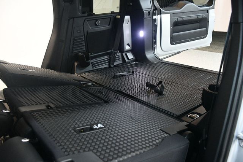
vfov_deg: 43.6
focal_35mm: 30
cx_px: 122
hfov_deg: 62.0
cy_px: 81
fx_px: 202
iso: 3200
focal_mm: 20
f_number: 3.5
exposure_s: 1/60
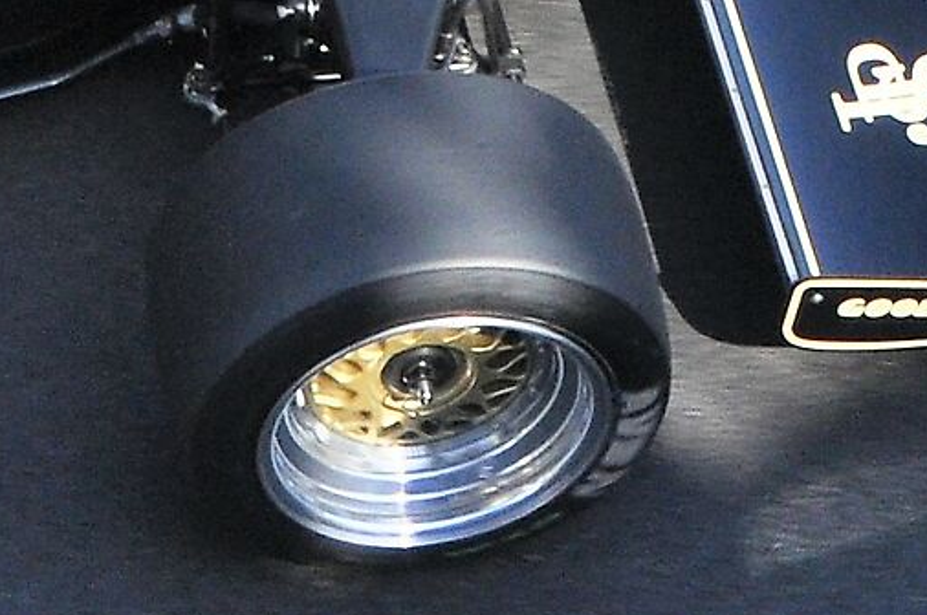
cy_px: 20
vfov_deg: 3.5
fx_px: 10065
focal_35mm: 391
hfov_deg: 5.2
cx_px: -1074
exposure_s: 1/1250
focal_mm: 55
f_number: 4.8
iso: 400
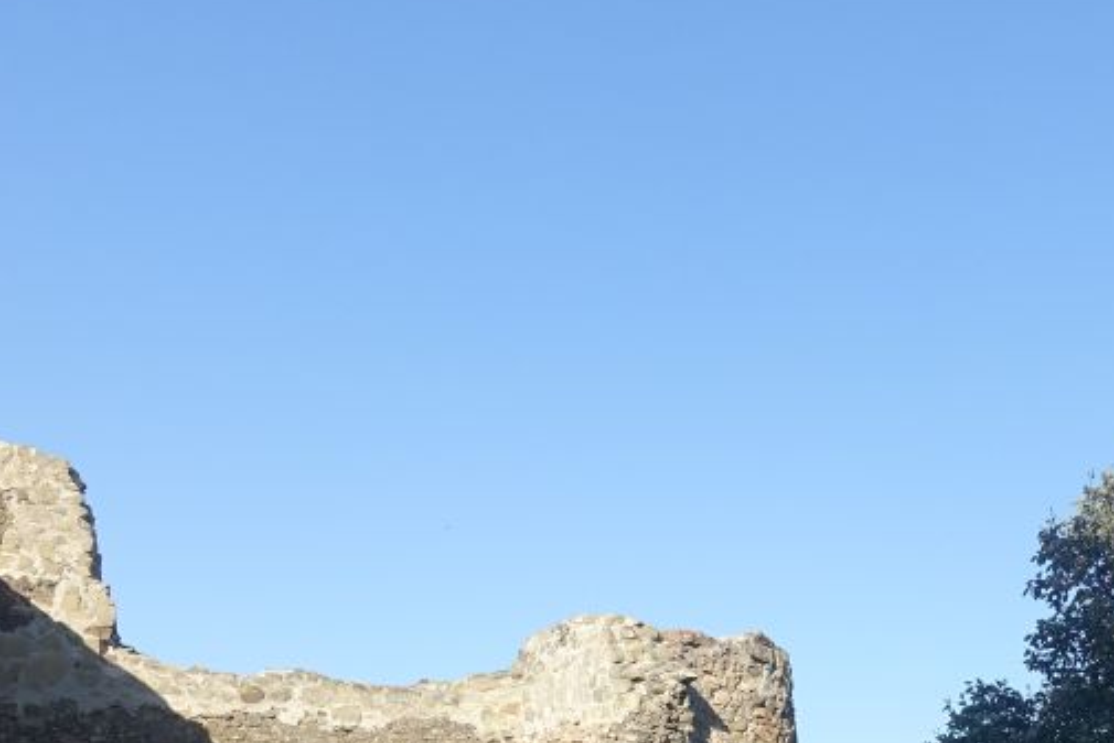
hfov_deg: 30.4
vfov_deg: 19.6
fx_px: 2012
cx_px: 856
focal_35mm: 65
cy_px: 902
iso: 125
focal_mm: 8.8
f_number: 4
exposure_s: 1/640
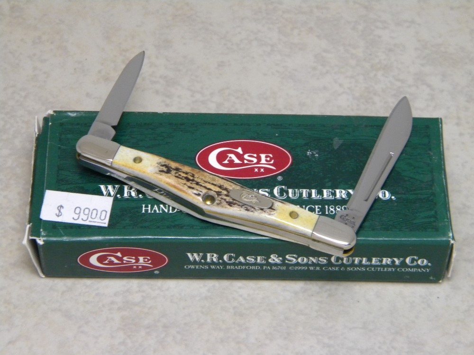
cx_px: 237
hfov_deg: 18.7
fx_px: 1438
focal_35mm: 105
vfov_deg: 14.1
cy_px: 178
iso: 400
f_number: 4.7
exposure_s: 1/16.7
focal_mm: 19
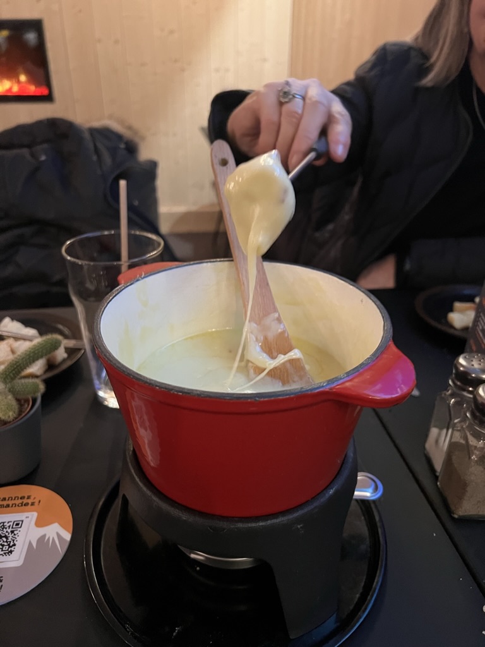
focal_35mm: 26
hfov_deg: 53.1
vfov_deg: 67.3
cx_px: 242
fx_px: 486
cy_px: 324
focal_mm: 5.7
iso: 500
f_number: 1.5
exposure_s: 1/31
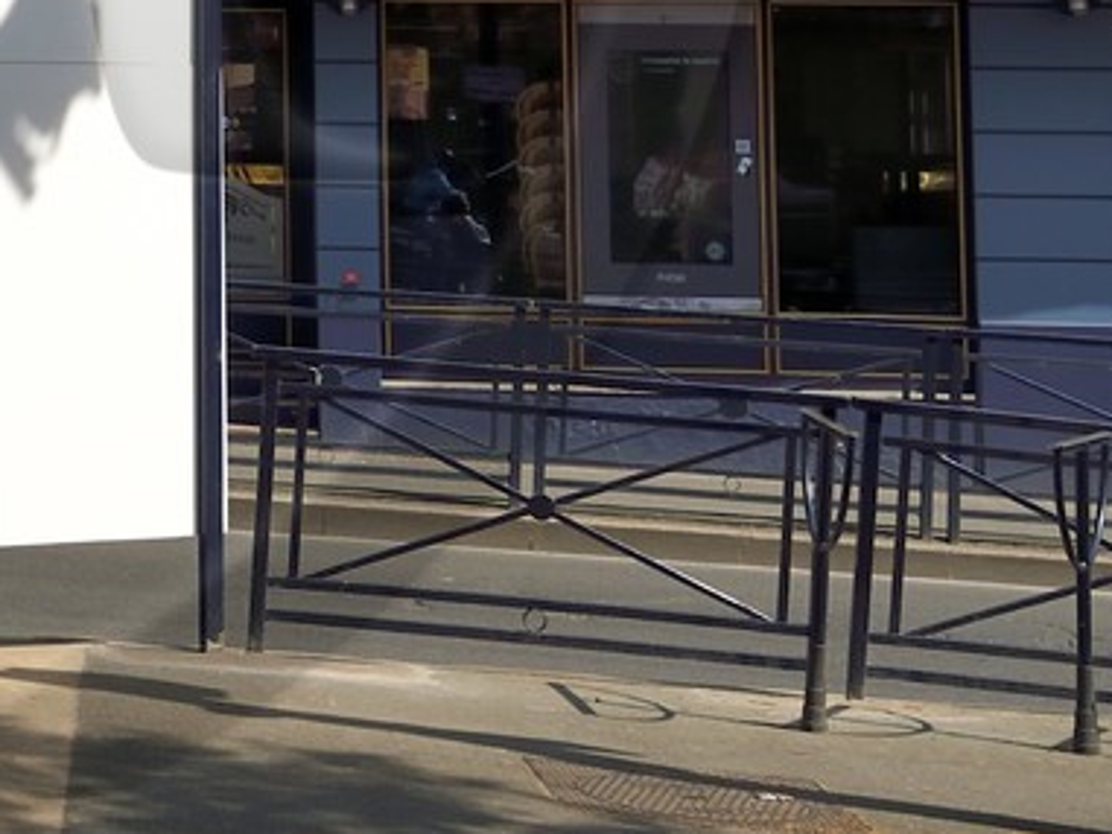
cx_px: -432
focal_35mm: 129
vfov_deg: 11.2
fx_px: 4145
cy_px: -295
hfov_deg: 14.5
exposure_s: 1/250
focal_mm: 32
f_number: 14
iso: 200
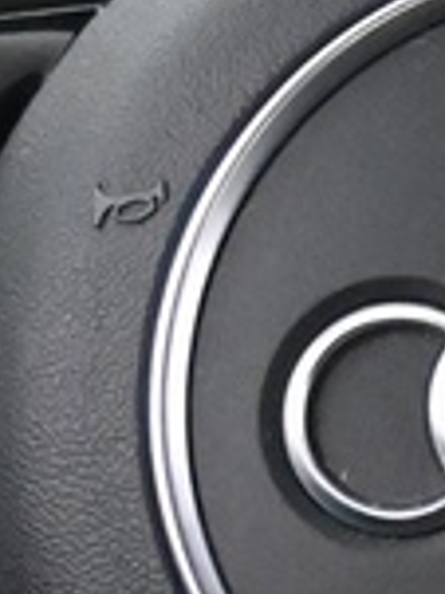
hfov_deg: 4.4
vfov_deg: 5.9
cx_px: 622
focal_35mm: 334
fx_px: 5726
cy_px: 401
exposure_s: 1/30
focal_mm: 21.5
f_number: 4
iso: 5000
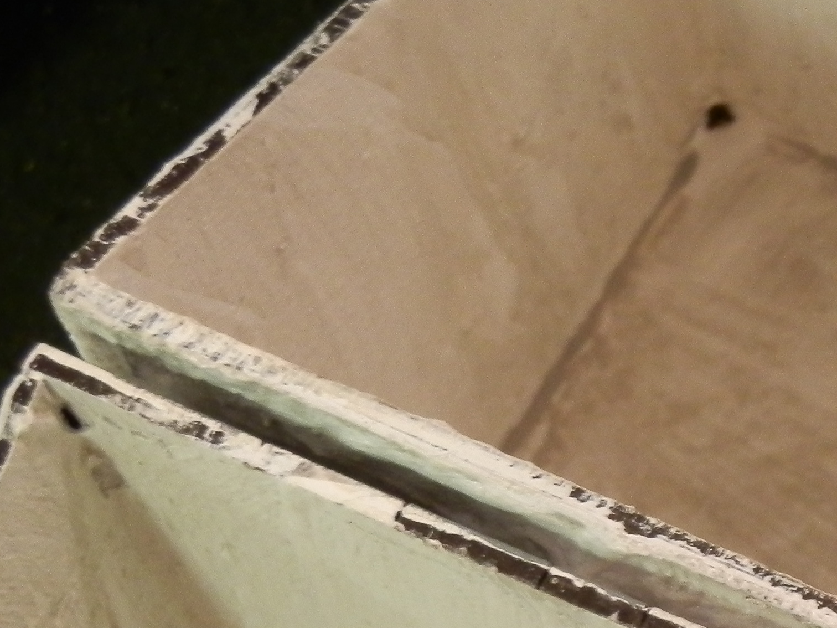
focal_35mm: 173
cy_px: 729
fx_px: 4183
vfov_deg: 8.5
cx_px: 1058
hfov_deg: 11.2
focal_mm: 10.99
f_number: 3.7
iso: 200
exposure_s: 1/8
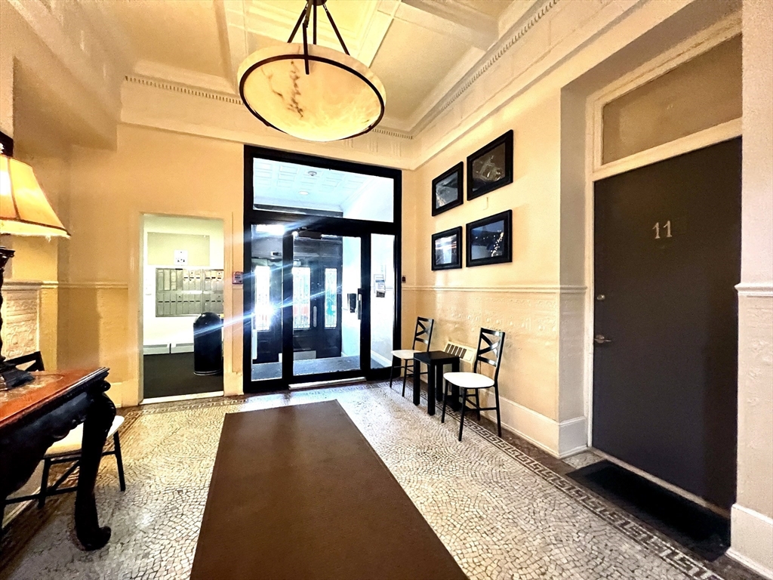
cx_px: 386
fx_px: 290
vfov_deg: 89.9
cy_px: 290
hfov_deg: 106.2
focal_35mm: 13
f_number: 1.8
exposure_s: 1/60
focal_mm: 1.57
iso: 800
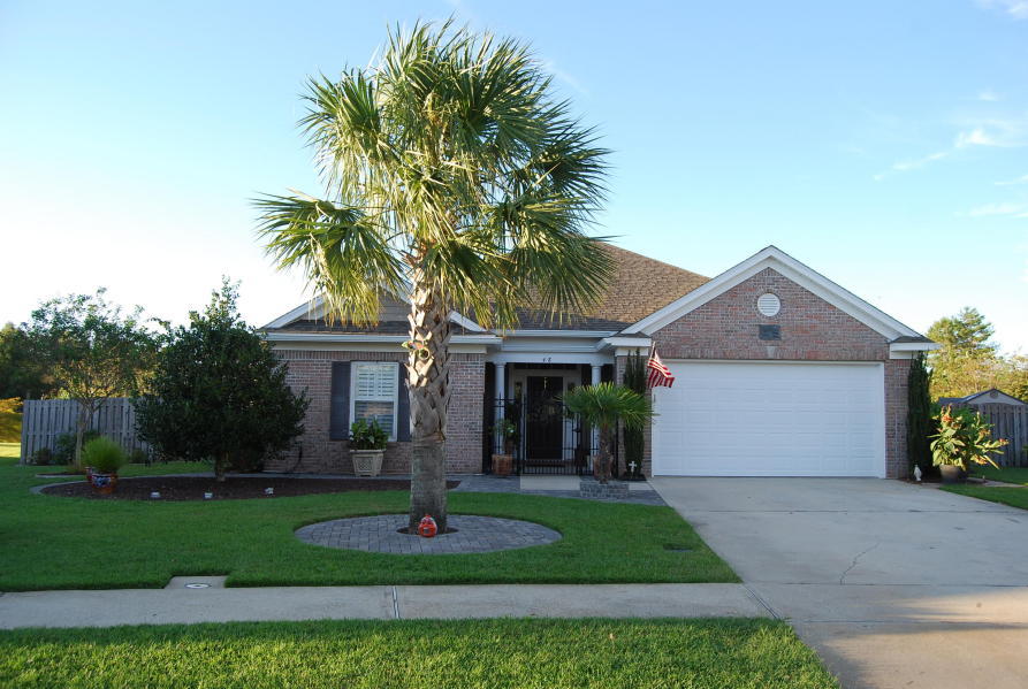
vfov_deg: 48.1
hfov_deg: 67.3
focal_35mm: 27
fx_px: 772
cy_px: 344
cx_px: 514
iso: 140
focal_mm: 18
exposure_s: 1/125
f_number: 5.6
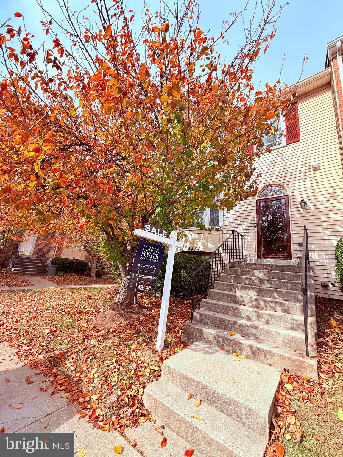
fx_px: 185
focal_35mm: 14
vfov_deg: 102.1
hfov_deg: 85.7
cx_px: 172
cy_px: 228
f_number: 2.2
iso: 50
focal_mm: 2.22
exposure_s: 1/709
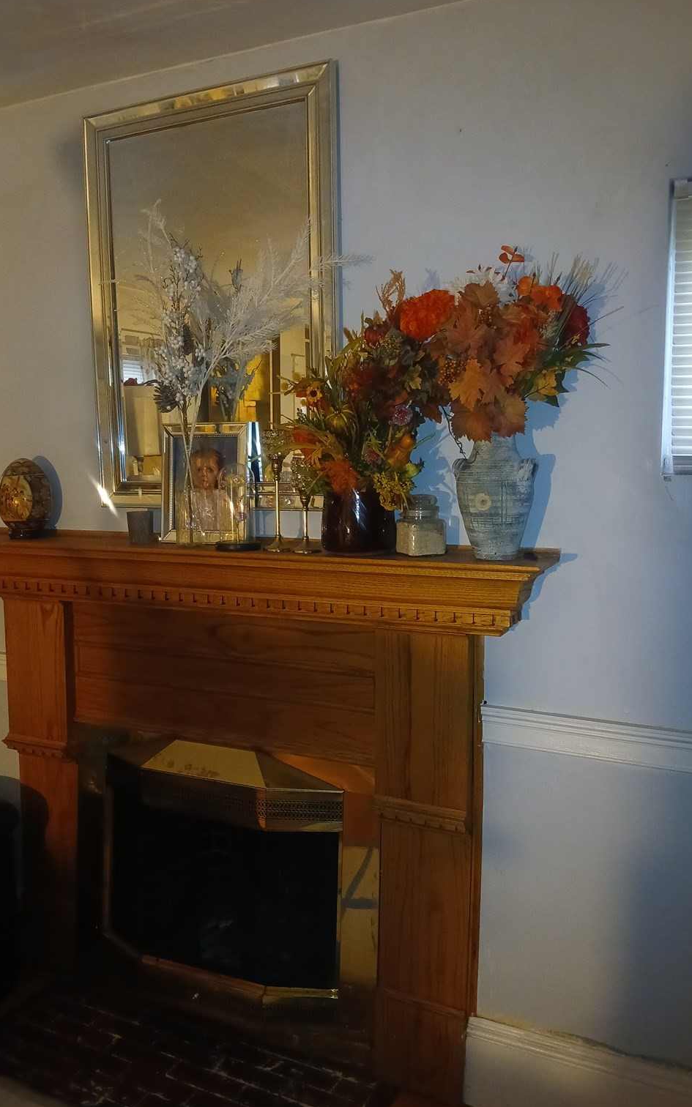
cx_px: 337
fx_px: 845
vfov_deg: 66.5
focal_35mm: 28
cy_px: 554
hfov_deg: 44.5
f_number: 1.8
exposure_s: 1/24
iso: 320
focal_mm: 3.98
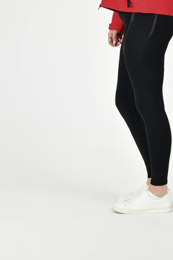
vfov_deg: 16.0
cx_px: 134
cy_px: 33
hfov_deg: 10.8
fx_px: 915
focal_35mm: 127
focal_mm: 70
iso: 200
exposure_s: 1/200
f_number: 5.6
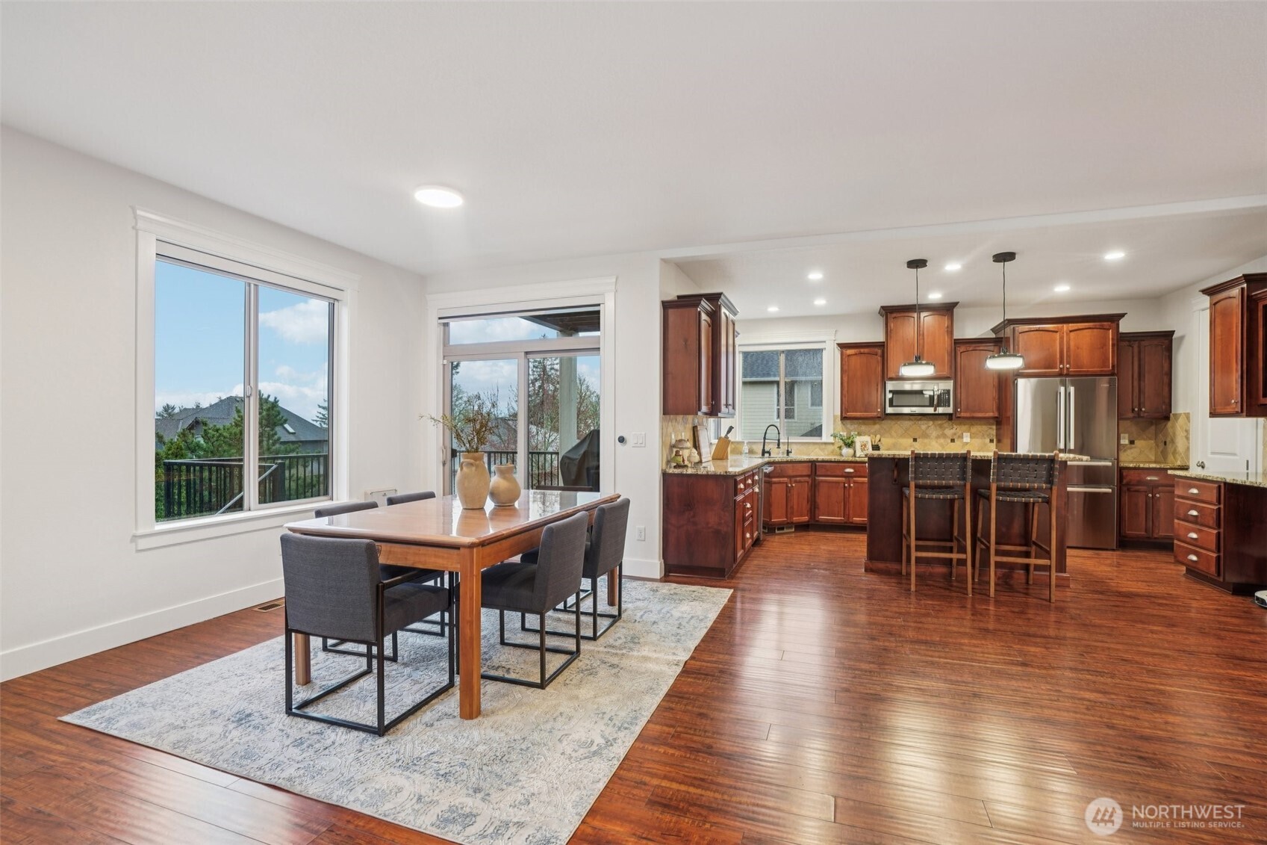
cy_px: 422
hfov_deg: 96.7
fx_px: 563
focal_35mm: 16
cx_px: 634
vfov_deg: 73.7
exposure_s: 1/5
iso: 400
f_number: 8
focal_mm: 16
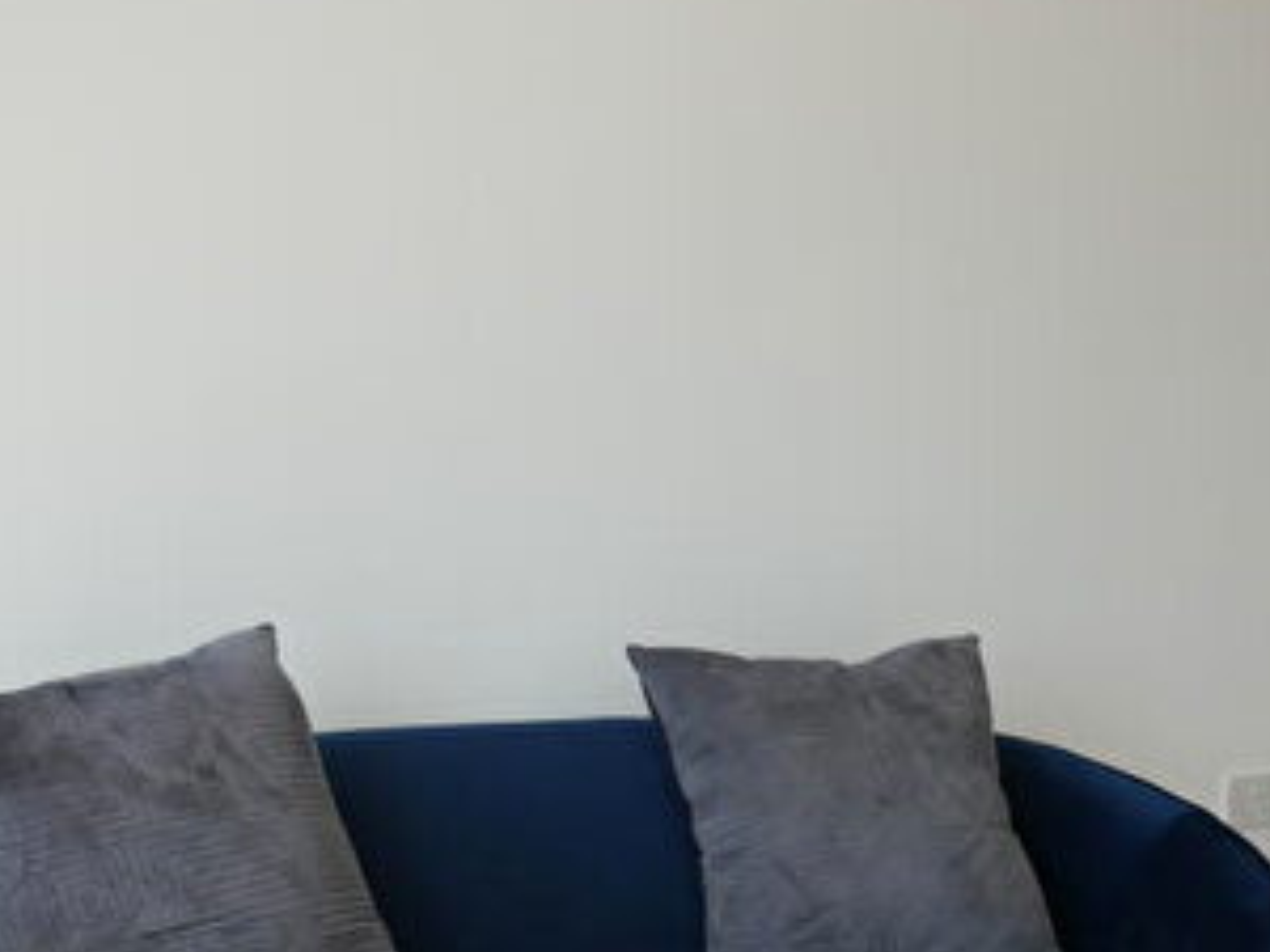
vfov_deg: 25.1
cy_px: 912
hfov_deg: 33.8
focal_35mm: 56
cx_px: 921
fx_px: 2055
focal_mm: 12
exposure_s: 1/200
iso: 200
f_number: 4.5
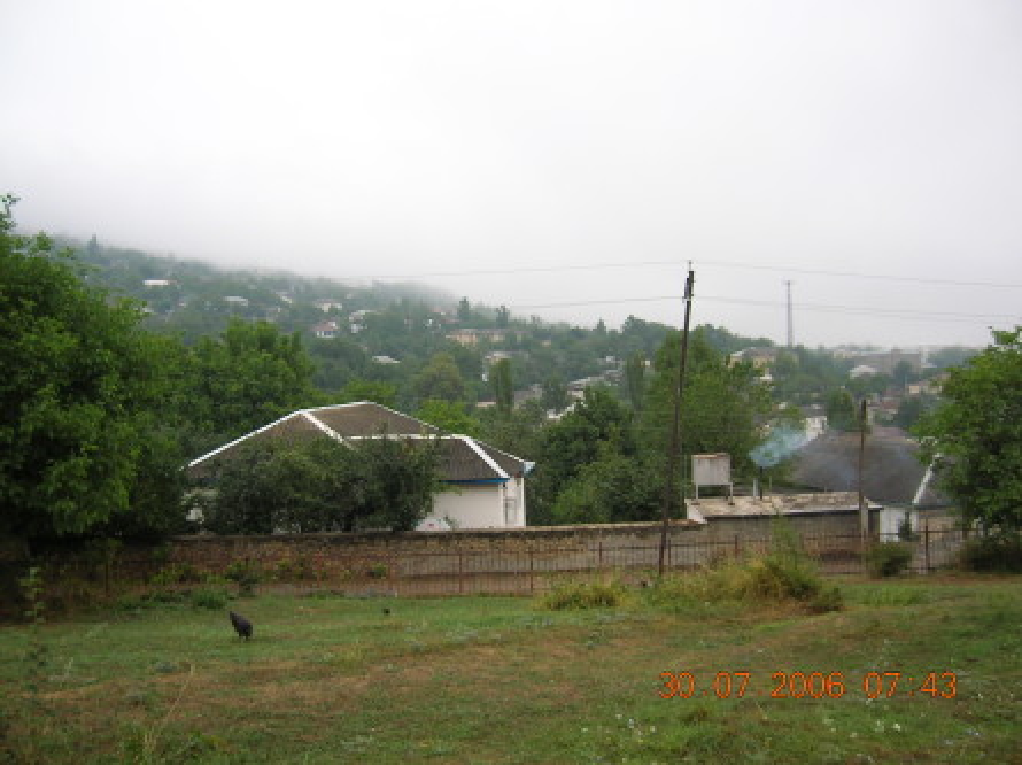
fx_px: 1003
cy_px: 382
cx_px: 511
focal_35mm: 34
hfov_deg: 54.0
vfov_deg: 41.7
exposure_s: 1/85.1
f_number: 2.9
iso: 50
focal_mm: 5.7
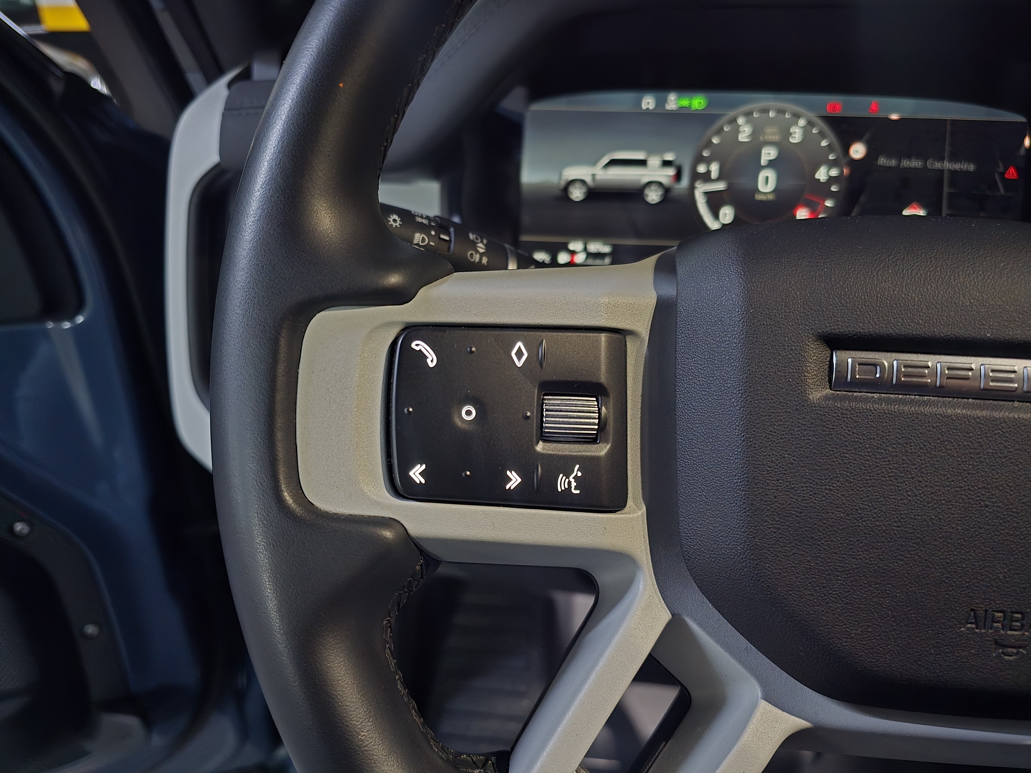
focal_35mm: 23
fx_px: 685
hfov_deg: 73.9
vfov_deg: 58.9
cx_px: 516
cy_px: 386
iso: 2500
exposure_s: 1/30
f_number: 1.7
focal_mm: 6.3
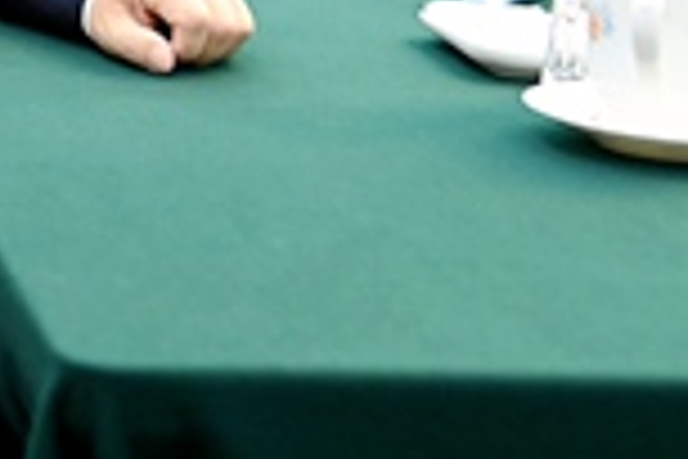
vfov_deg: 9.8
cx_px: -441
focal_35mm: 133
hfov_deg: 14.1
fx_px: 2542
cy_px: -338
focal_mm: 34
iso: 3200
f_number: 3.5
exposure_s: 1/100
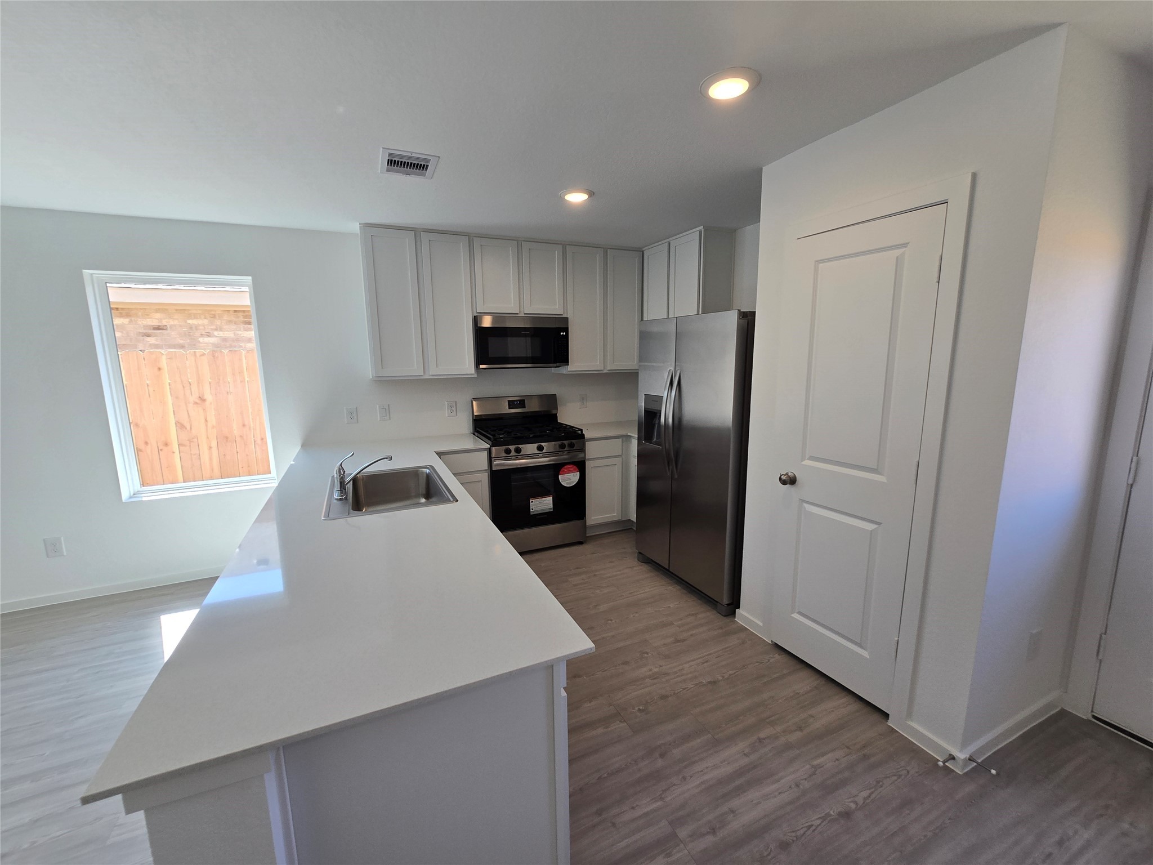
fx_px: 433
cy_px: 432
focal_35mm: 13
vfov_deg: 89.9
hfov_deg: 106.2
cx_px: 576
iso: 50
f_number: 2.2
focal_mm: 2.2
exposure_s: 1/143
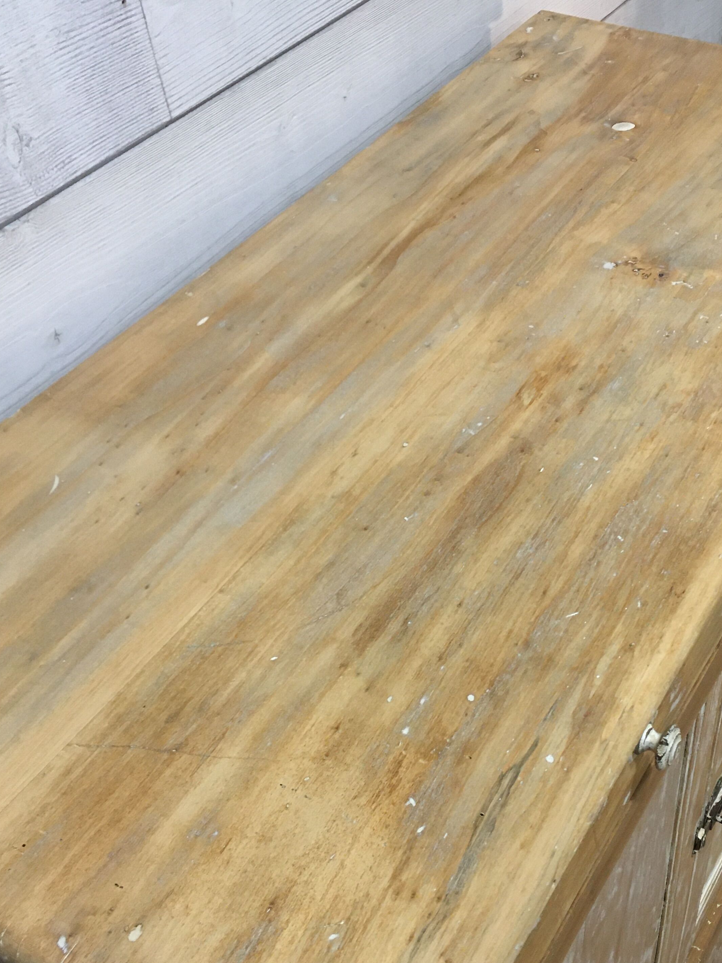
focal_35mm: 41
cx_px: 479
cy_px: 605
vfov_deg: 45.4
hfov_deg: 34.8
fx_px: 1140
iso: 160
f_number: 2.2
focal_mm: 4.15
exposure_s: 1/33
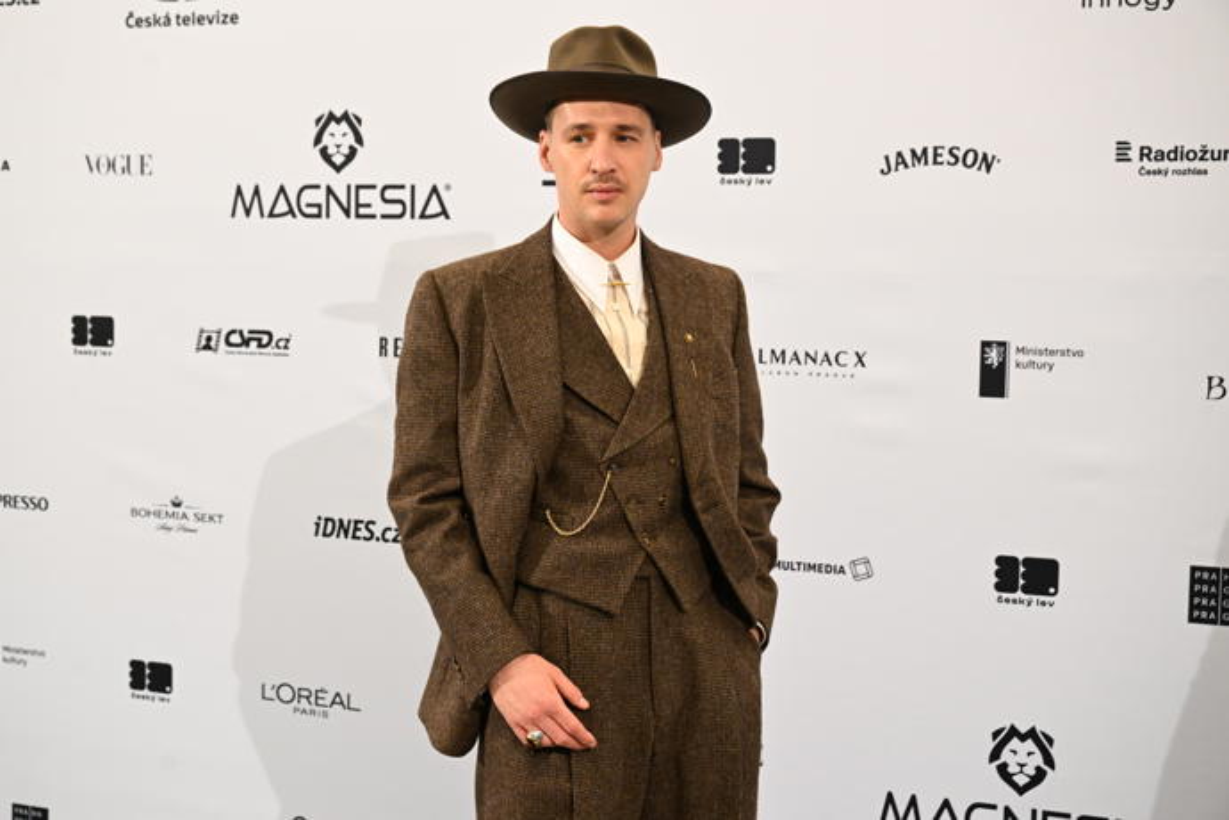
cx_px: 614
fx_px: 1673
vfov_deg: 27.5
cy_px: 410
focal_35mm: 49
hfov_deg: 40.3
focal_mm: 49
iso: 3200
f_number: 5
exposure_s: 1/160
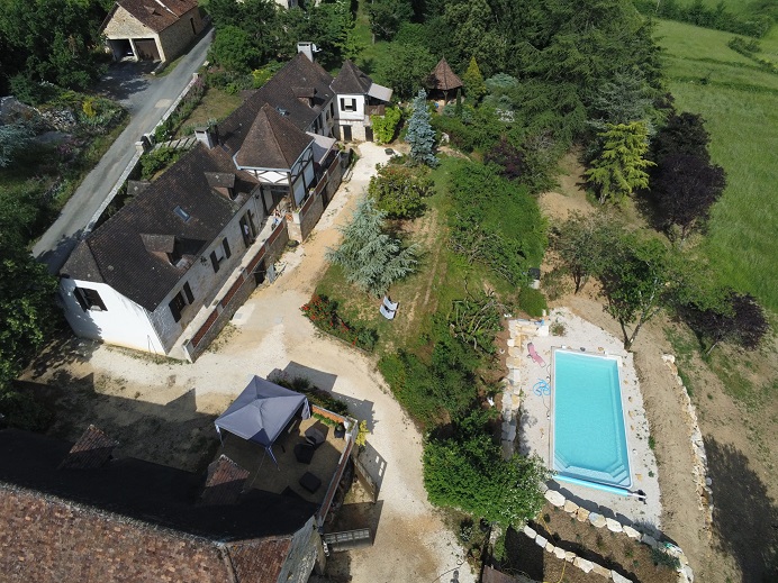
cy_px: 292
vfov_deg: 58.9
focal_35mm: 23
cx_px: 389
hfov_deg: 73.9
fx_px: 517
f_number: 2.4
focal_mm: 4
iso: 180
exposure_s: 1/3846
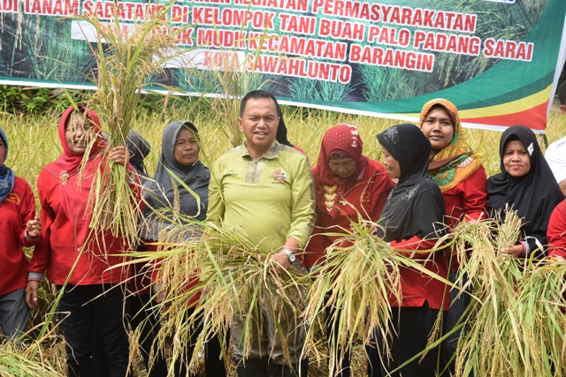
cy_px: 188
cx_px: 283
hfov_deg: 23.4
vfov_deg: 15.7
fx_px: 1368
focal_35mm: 87
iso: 200
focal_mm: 58
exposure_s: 1/250
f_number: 8
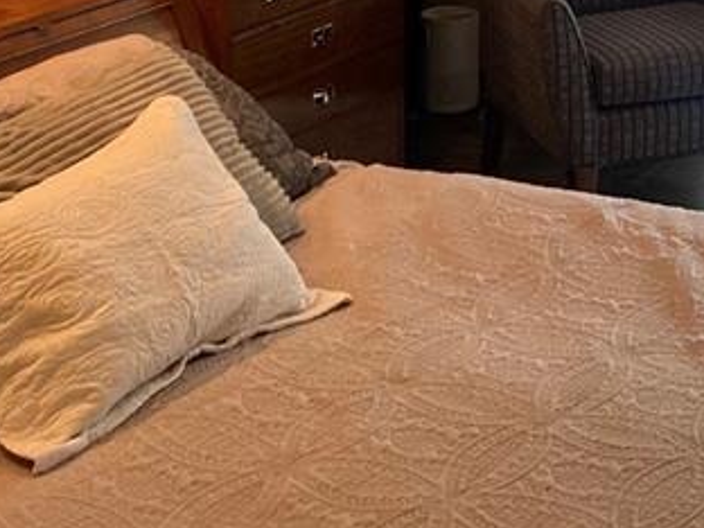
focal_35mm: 92
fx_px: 1871
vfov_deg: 14.7
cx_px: 747
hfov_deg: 20.4
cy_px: -314
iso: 160
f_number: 1.8
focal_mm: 3.99
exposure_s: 1/60
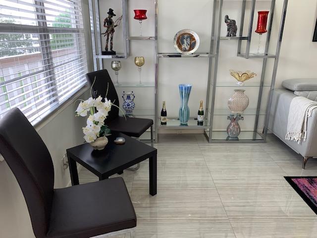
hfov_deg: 67.3
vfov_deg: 53.1
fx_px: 238
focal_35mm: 26
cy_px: 119
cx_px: 158
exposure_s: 1/116
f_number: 1.8
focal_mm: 4.25
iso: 100
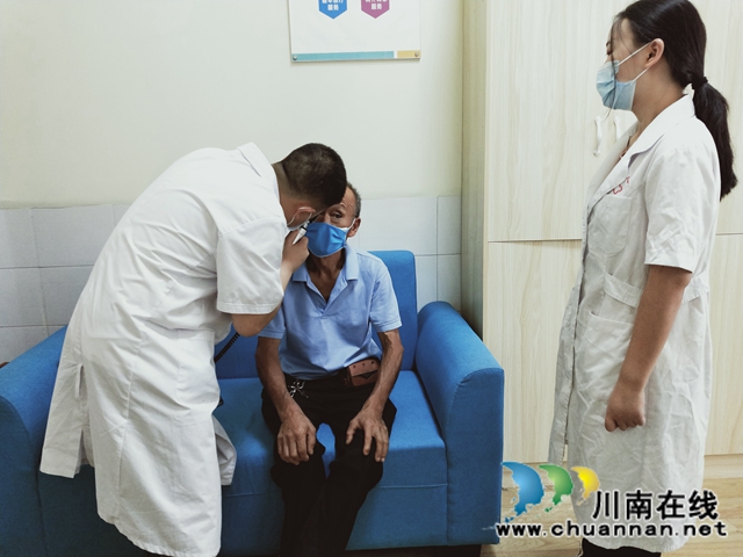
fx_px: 494
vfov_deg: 58.9
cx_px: 372
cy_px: 278
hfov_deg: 73.9
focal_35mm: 23
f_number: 1.7
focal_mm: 3.99
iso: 161
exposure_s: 1/50
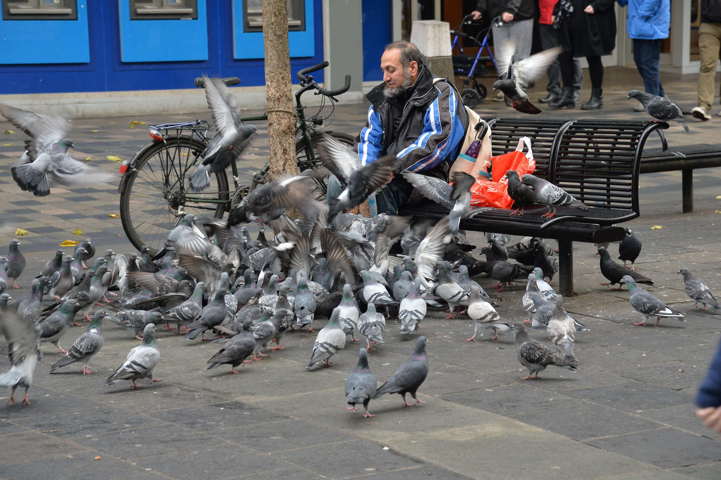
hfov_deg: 17.1
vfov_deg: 11.4
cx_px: 360
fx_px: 2402
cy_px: 240
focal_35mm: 120
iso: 1600
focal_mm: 120
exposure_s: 1/200
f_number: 7.1
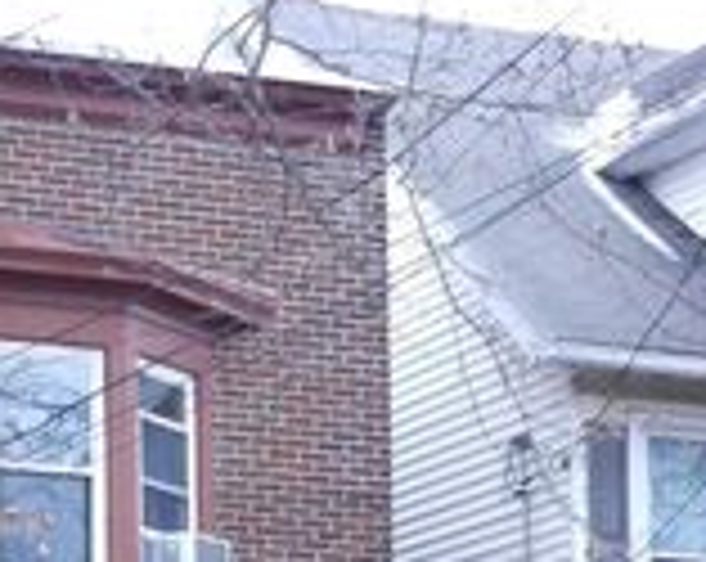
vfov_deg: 10.7
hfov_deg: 13.6
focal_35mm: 140
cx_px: 40
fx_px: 2920
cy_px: 780
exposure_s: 1/50
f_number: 4.2
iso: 160
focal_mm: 8.2
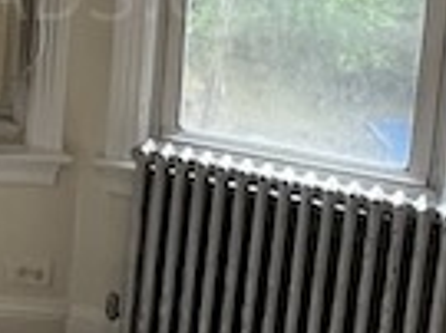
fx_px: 991
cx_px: -291
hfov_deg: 20.3
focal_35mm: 77
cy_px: -79
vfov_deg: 18.0
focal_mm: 1.57
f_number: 1.8
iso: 200
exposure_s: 1/120
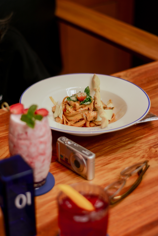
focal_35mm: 75
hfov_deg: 18.2
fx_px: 494
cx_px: 79
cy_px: 118
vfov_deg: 27.0
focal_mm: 50
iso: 100
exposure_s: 1/125
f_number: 1.8
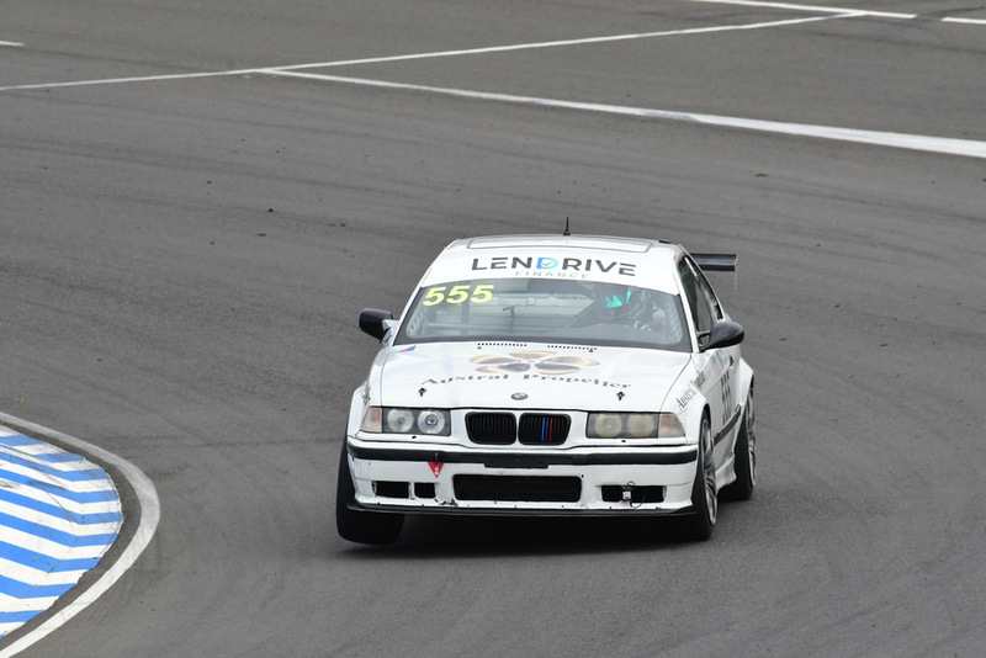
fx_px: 20548
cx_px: 493
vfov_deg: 1.8
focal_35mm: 750
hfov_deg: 2.7
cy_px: 329
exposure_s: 1/640
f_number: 11
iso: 800
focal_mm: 500
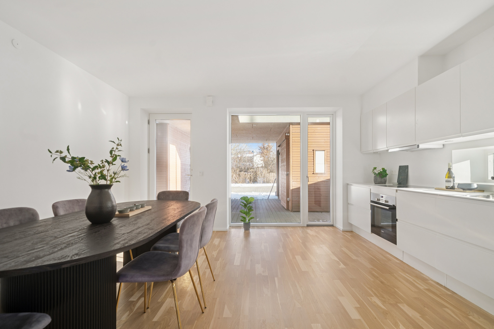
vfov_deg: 73.7
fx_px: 220
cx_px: 247
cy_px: 164
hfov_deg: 96.7
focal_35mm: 16
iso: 320
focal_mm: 16
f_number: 5.6
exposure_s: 1/160
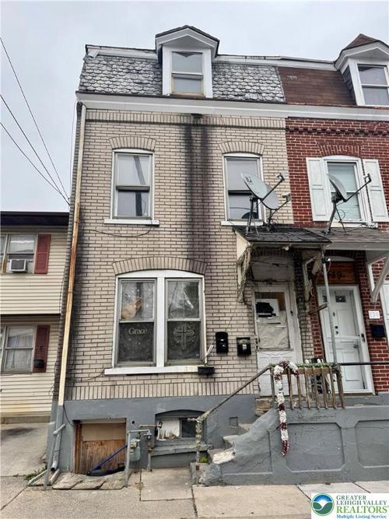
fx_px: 360
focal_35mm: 24
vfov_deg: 71.6
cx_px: 194
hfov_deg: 56.8
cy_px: 260
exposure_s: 1/153
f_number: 1.78
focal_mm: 6.76
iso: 80
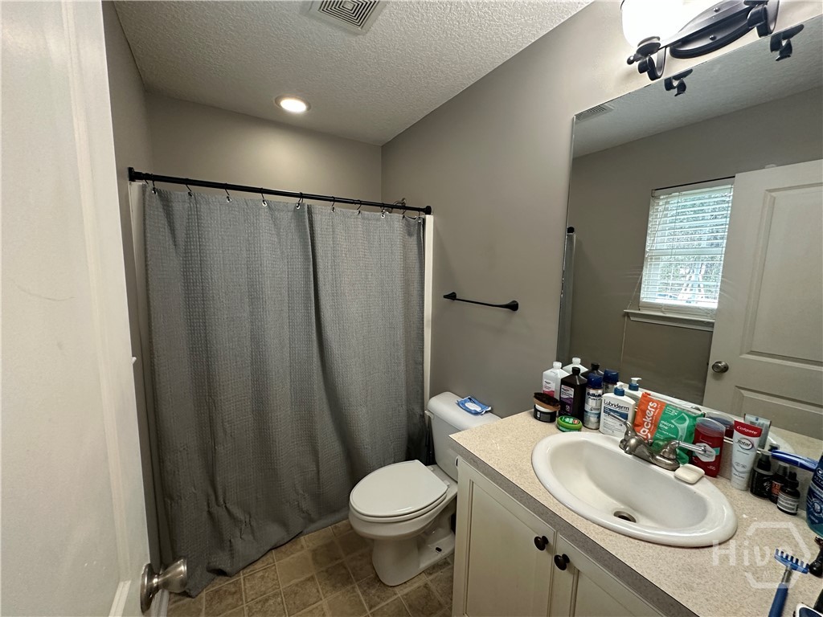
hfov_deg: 102.1
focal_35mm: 14
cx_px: 412
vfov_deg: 85.7
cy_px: 308
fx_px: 333
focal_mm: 2.22
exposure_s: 1/60
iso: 320
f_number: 2.2
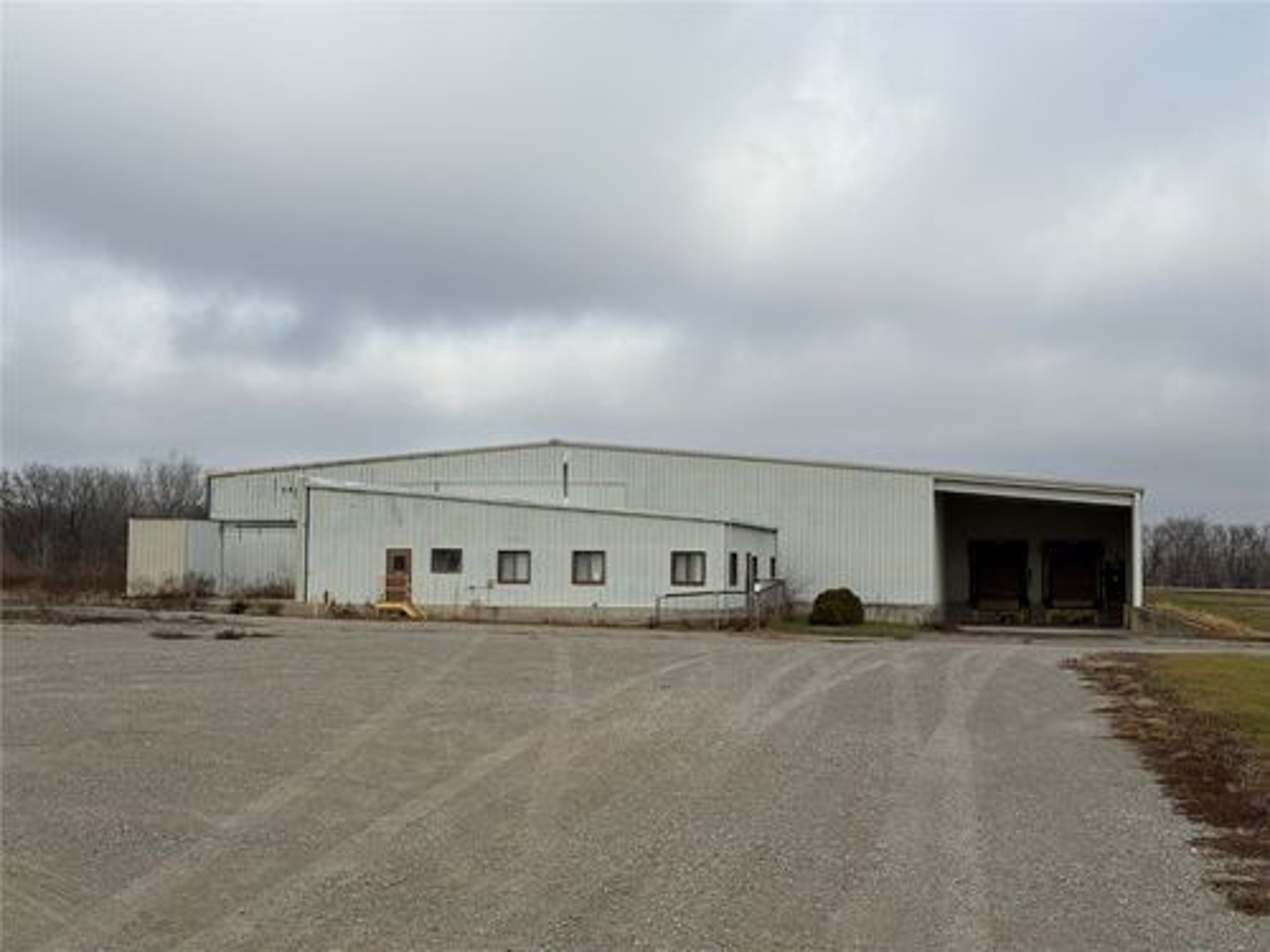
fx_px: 1761
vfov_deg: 30.3
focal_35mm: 48
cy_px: 476
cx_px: 635
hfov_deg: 39.7
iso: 64
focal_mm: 6.76
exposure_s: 1/4878
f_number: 1.78
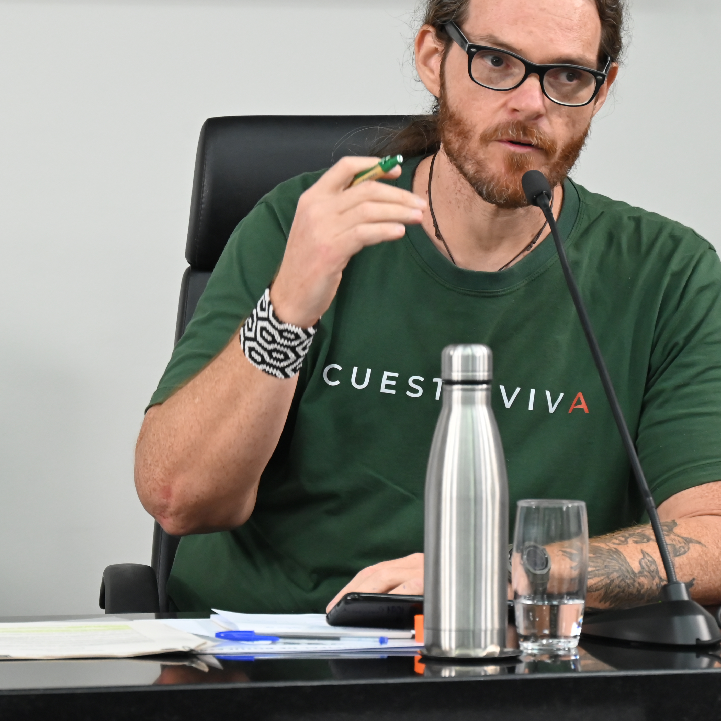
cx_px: 384
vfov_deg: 9.5
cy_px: 285
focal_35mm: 185
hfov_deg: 9.5
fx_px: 4359
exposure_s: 1/125
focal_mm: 102
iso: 2500
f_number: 6.3
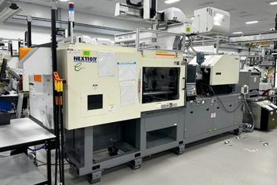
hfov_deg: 65.5
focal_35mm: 28
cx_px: 139
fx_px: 215
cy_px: 89
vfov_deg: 46.4
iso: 200
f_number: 1.78
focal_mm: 6.86
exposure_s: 1/120
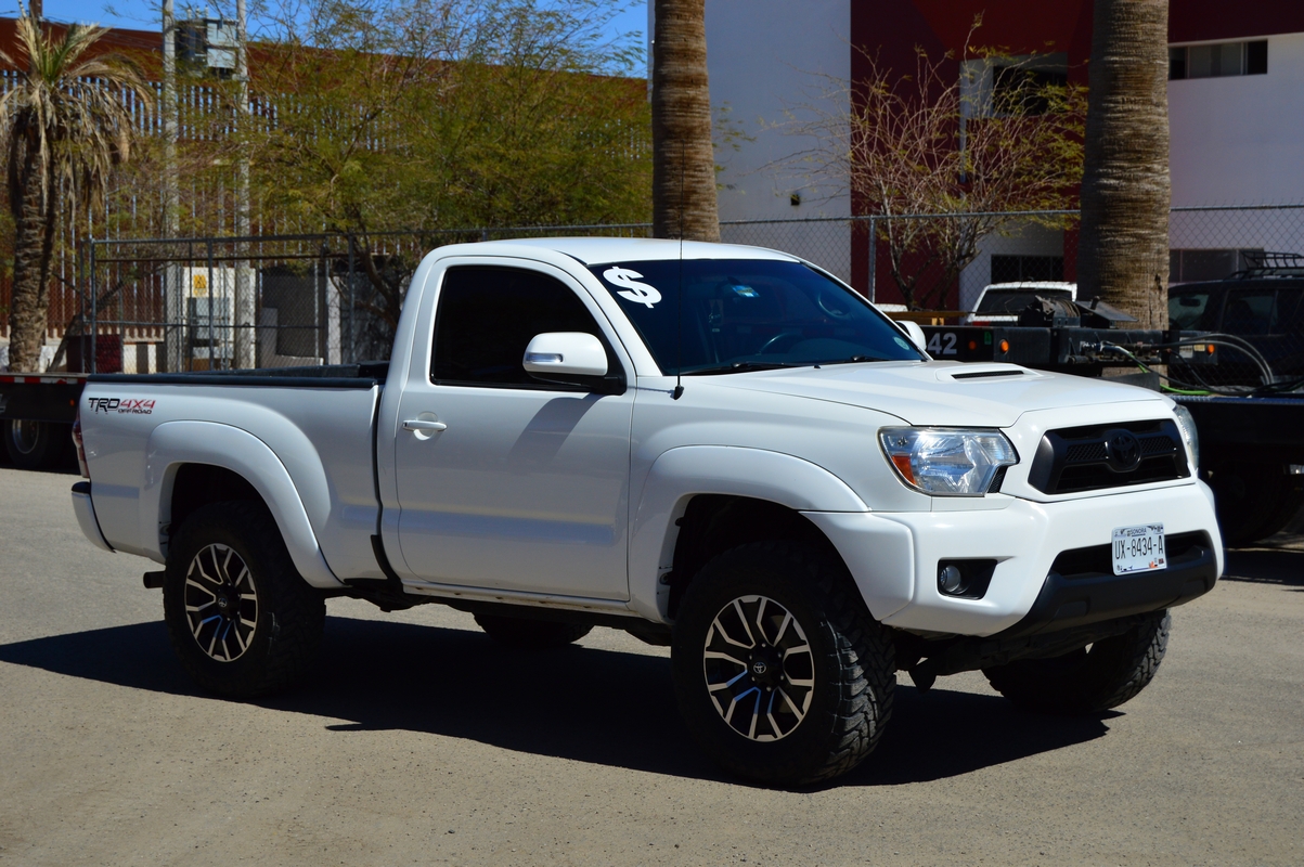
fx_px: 2443
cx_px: 652
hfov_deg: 29.9
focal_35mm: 68
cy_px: 434
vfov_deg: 20.1
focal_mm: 45
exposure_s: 1/2000
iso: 200
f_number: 7.1
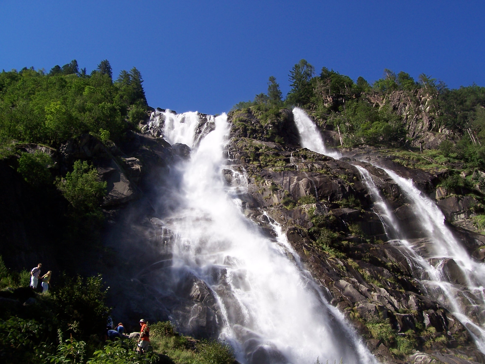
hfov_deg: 54.0
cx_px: 242
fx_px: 476
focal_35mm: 34
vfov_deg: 41.8
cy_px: 182
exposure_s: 1/350
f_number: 5.6
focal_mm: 5.6
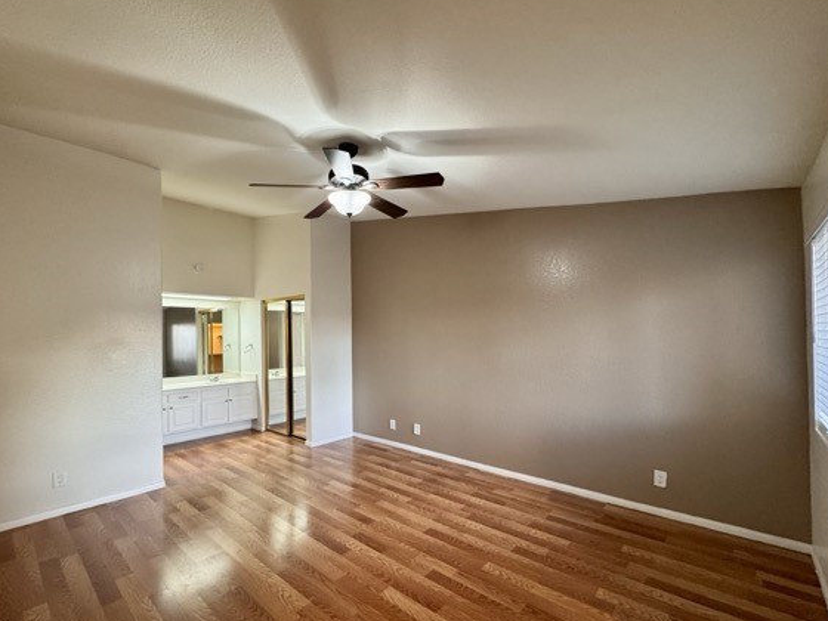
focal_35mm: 16
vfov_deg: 78.0
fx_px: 383
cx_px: 377
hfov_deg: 94.3
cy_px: 333
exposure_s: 1/60
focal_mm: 2.22
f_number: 2.2
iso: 400
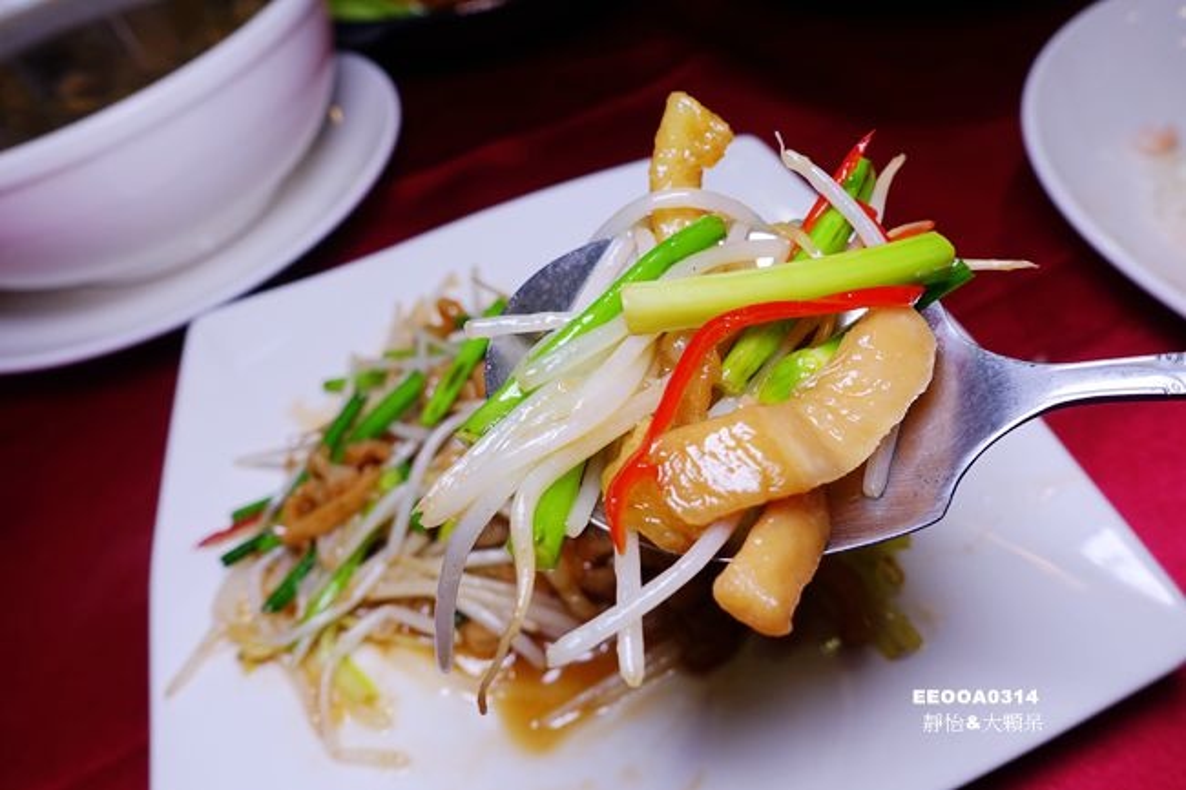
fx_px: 790
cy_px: 395
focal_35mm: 24
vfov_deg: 53.1
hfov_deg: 73.8
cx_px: 593
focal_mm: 8.8
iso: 125
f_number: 4
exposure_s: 1/80
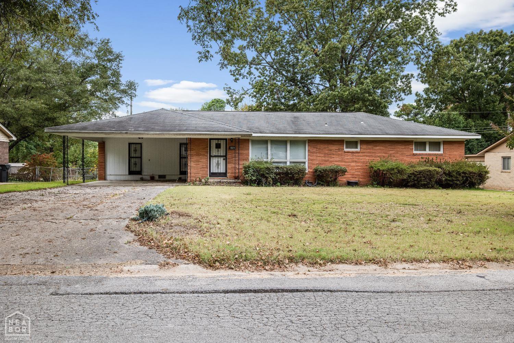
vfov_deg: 42.3
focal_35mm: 31
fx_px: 443
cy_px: 172
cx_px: 257
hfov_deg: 60.3
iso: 200
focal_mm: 31
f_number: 5.6
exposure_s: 1/160
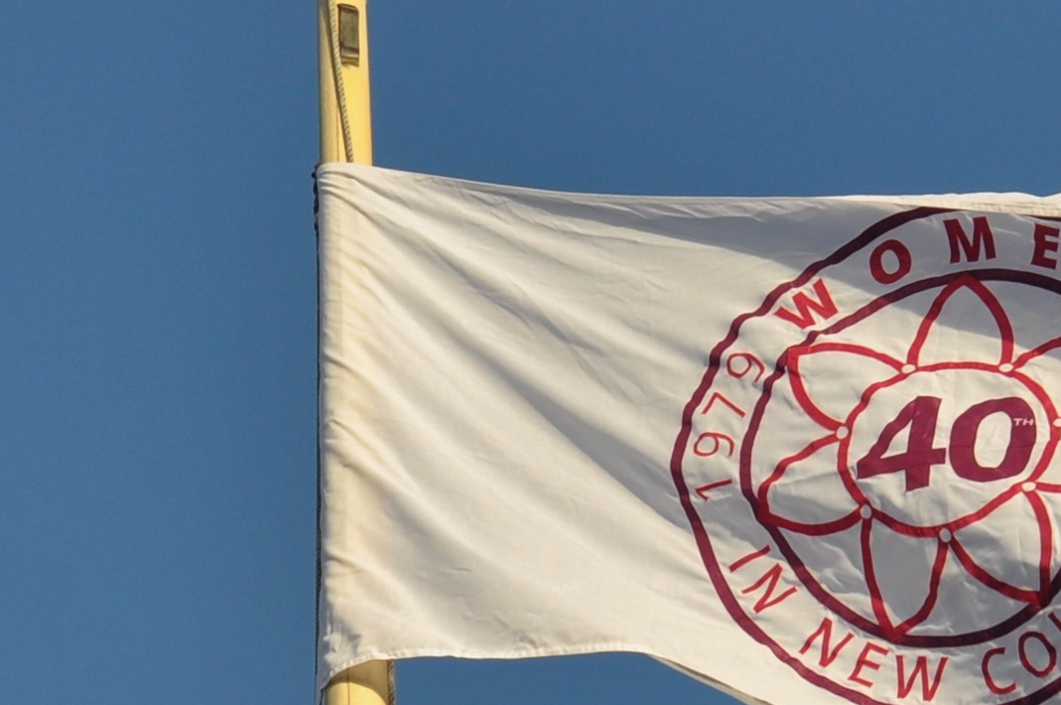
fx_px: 5917
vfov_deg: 6.8
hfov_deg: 10.1
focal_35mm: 201
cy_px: 582
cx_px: 1198
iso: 200
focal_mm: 50
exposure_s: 1/320
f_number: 9
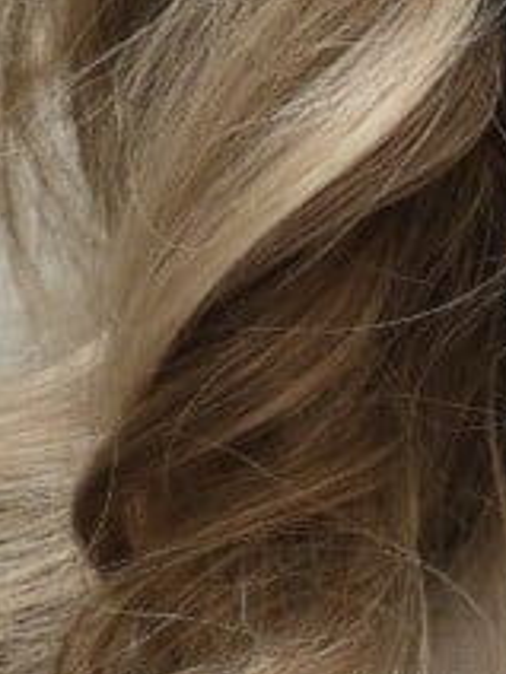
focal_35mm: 111
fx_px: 2163
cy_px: 188
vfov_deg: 17.6
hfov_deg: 12.4
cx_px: 859
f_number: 1.7
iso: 400
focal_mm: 6.3
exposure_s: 1/100
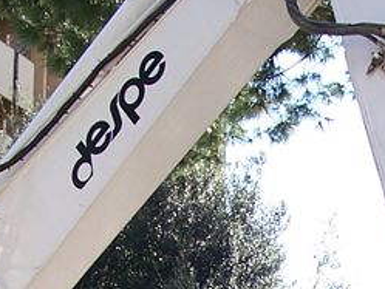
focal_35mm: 144
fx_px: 1602
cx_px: 376
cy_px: 440
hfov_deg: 13.5
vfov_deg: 10.0
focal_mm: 6
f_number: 2.8
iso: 80
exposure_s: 1/350
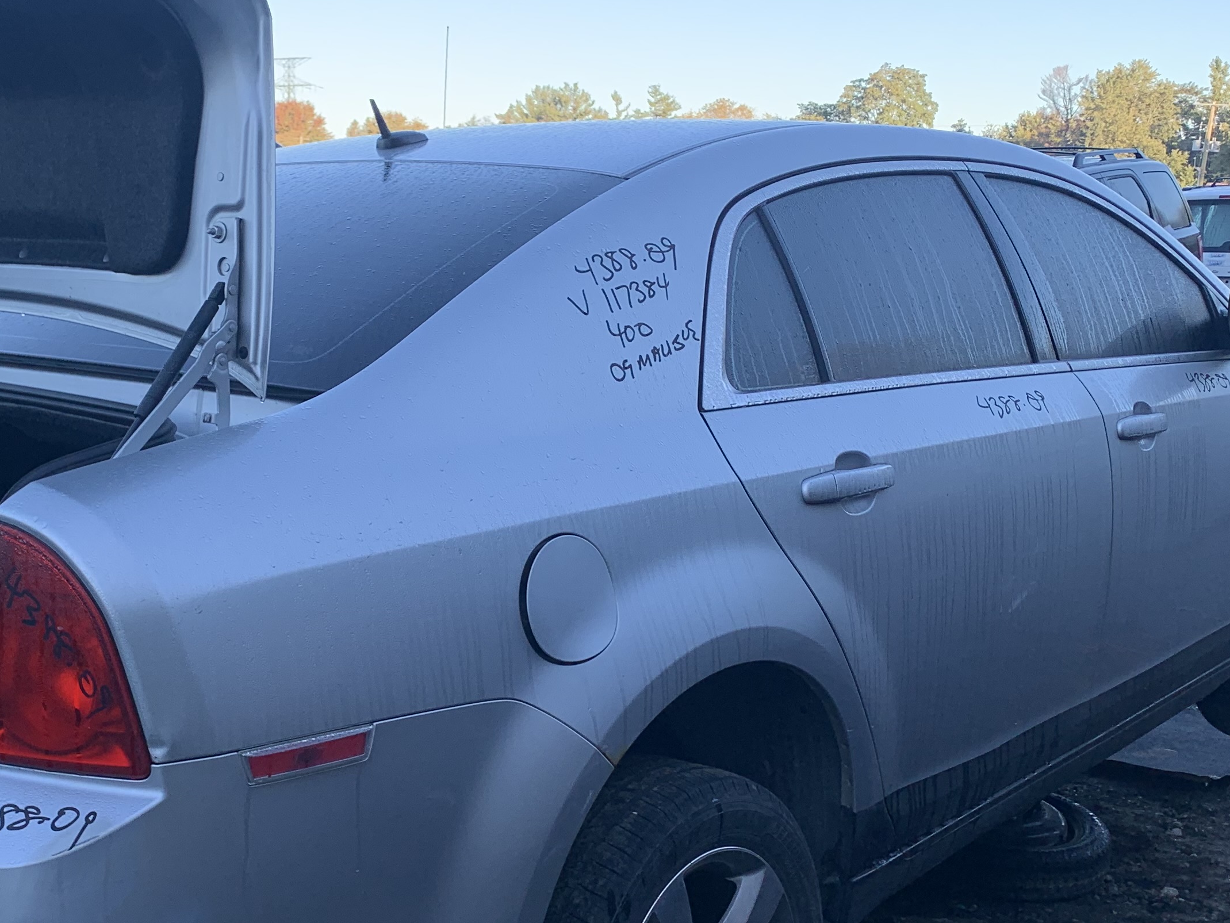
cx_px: 419
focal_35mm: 49
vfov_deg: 29.7
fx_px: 1741
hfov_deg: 38.5
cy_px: 496
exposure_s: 1/359
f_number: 1.8
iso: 25
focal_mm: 4.25
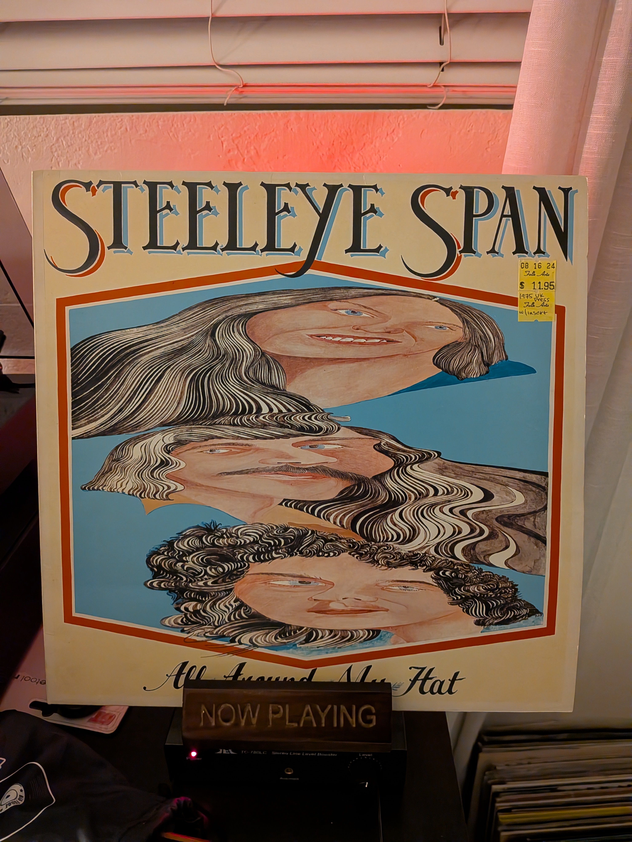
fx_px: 584
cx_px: 316
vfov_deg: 71.6
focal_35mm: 24
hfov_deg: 56.8
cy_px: 421
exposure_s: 1/16.7
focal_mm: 4.53
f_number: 1.7
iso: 2093
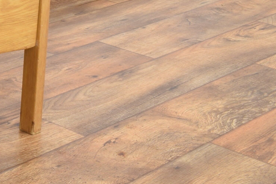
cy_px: -128
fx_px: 928
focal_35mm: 121
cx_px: -182
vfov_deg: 10.7
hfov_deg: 15.2
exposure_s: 5
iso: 100
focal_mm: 20
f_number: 25
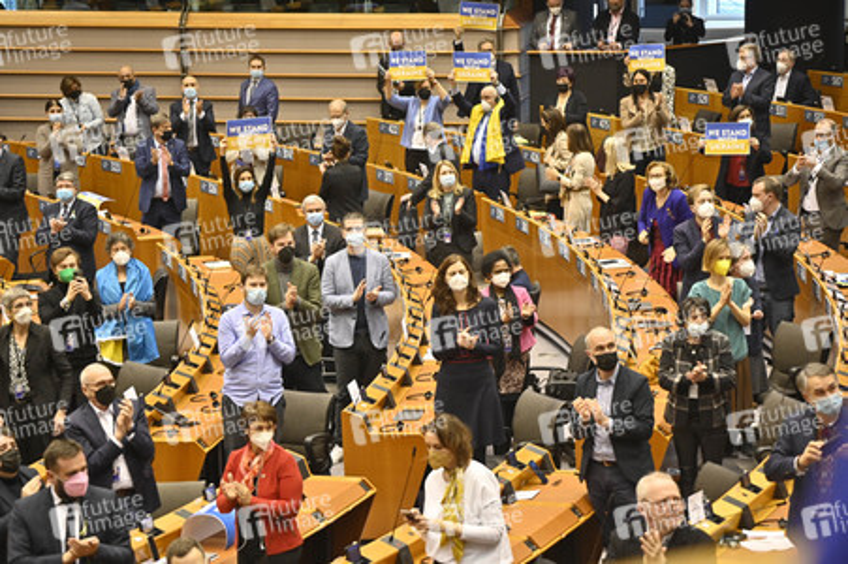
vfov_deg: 10.1
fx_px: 3178
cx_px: 424
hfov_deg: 15.2
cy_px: 282
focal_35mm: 135
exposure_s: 1/200
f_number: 5.6
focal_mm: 135
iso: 2500
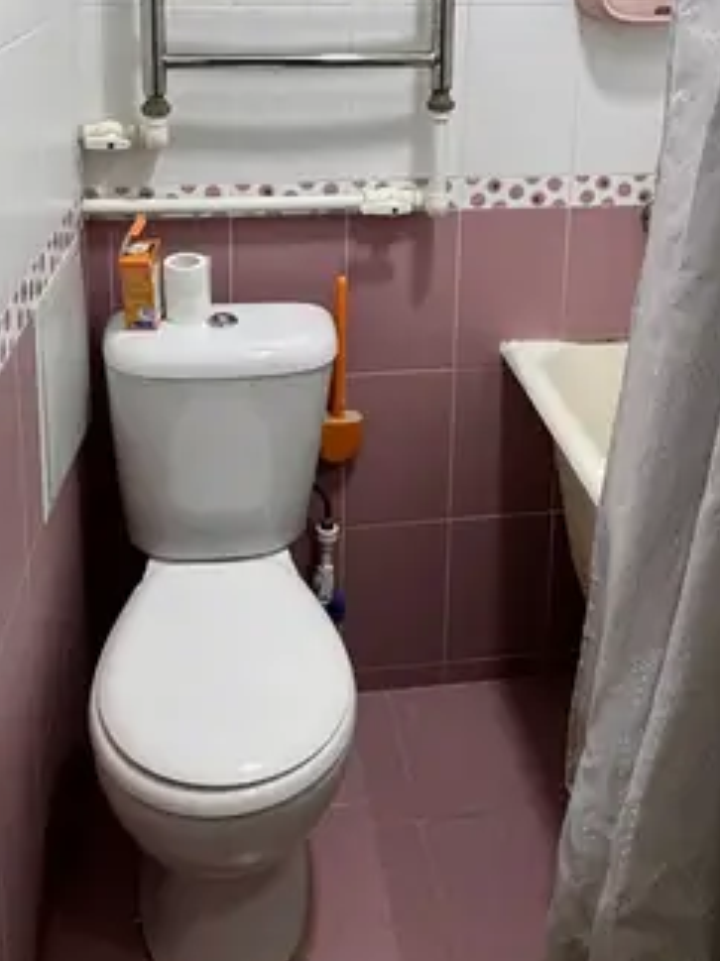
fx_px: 1082
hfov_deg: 36.8
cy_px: 119
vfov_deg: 44.2
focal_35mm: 39
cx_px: 350
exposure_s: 1/100
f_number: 2.2
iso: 125
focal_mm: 2.22
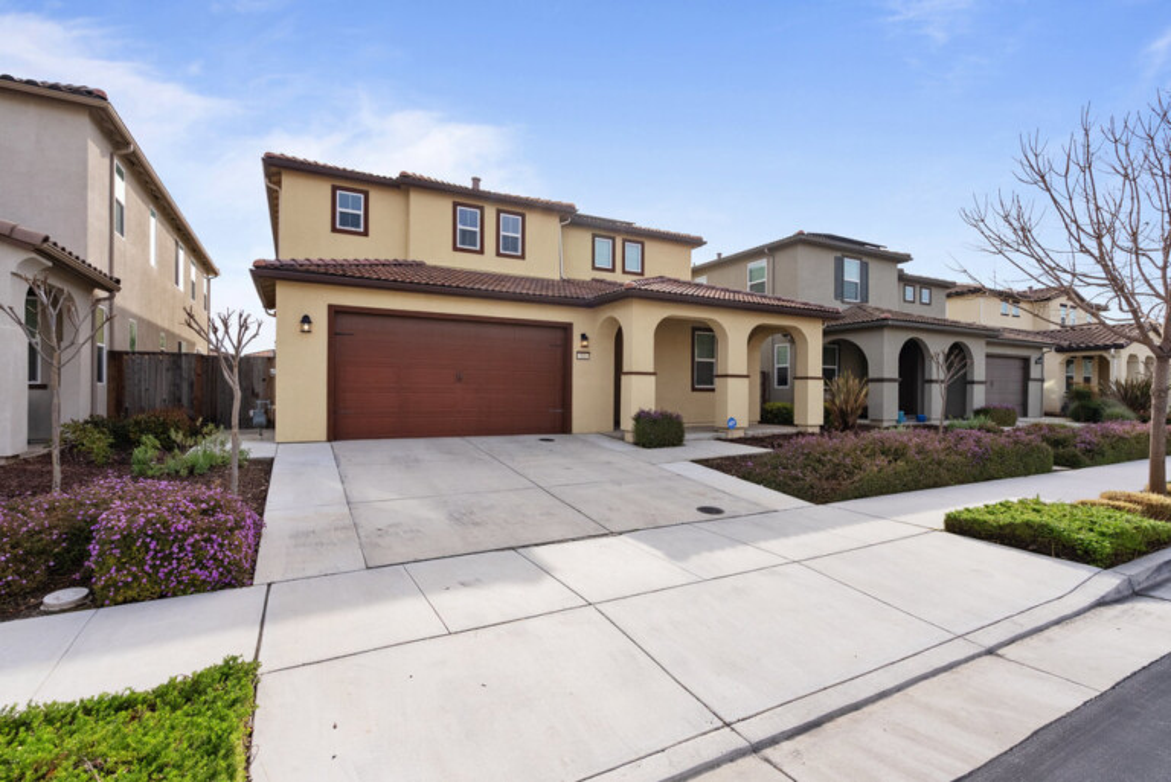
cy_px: 391
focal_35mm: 16
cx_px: 586
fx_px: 521
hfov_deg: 96.7
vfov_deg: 73.8
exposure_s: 1/1000
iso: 400
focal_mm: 16
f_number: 8
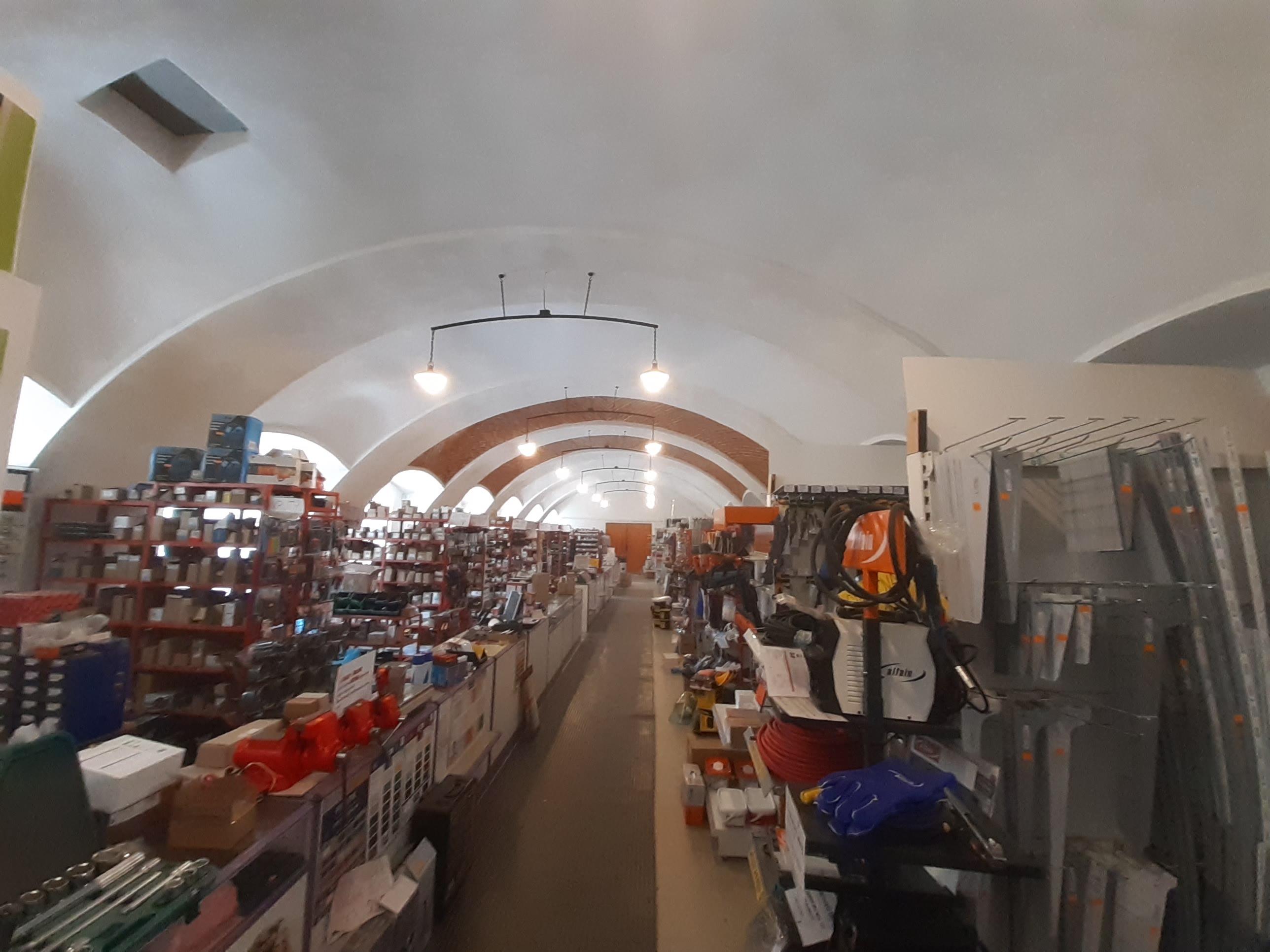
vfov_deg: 89.9
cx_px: 635
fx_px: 477
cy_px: 476
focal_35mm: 13
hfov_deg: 106.2
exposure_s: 1/50
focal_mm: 1.13
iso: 200
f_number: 2.2
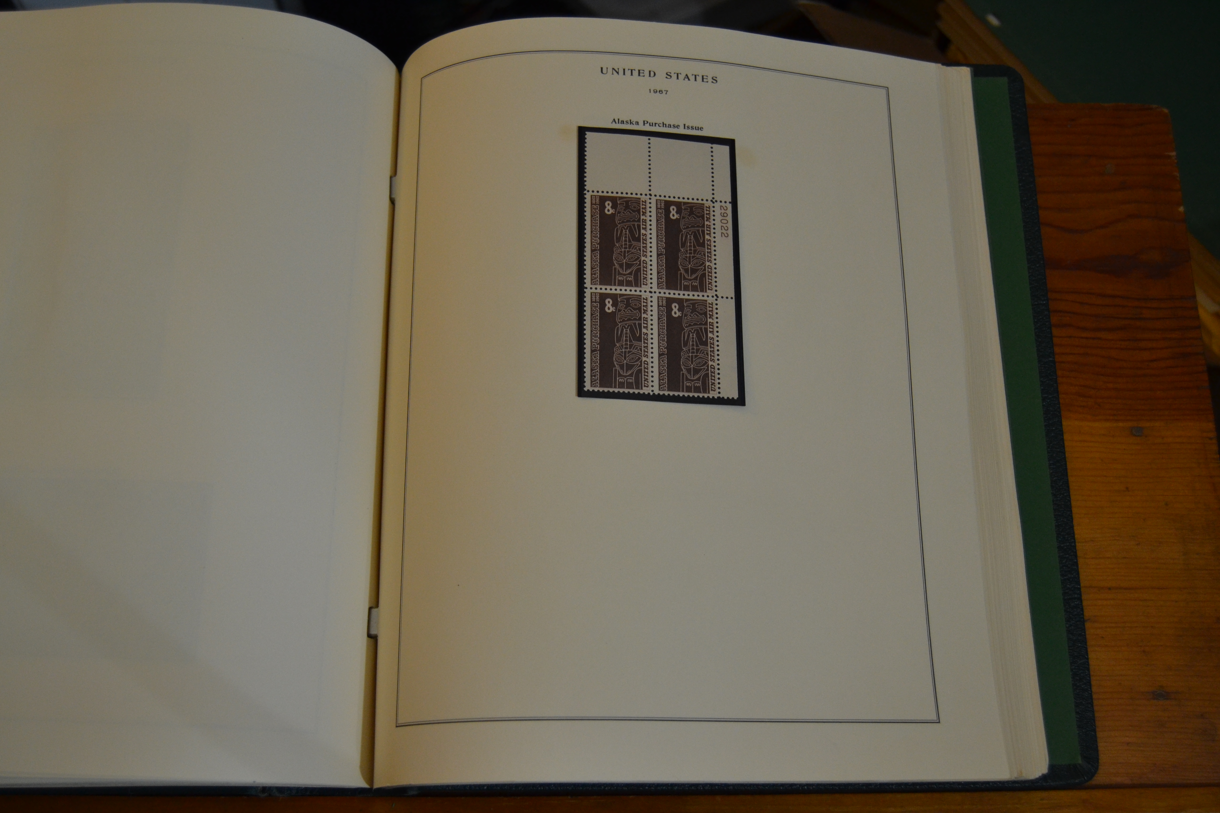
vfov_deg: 34.2
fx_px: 1322
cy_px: 406
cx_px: 610
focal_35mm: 39
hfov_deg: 49.6
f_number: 4
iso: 900
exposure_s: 1/60
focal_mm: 26
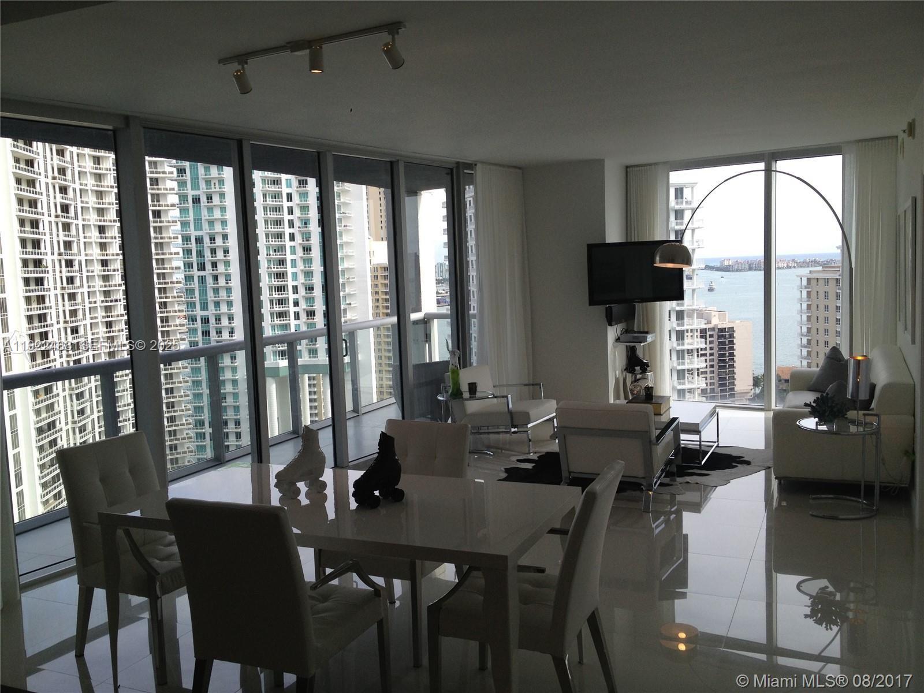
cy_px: 346
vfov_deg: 40.7
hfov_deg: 52.6
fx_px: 934
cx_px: 462
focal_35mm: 35
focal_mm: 4.28
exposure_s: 1/303
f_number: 2.4
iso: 50
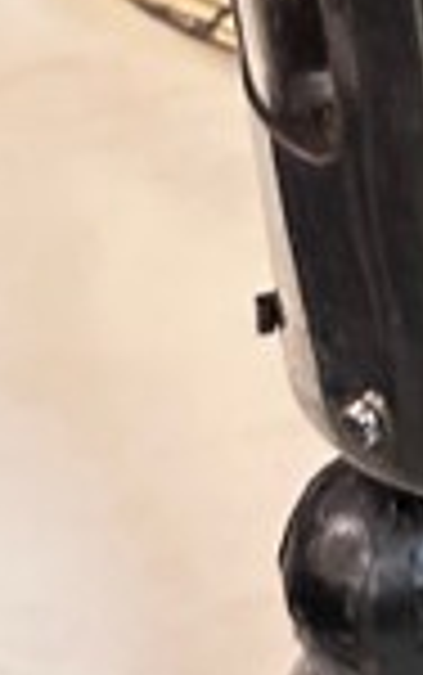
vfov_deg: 14.2
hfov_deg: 9.0
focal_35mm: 138
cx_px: 832
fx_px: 2541
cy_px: -331
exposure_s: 1/60
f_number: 1.78
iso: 320
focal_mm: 6.86
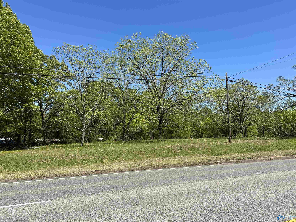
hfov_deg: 71.6
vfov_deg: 56.8
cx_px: 148
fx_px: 205
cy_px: 111
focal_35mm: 24
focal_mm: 6.86
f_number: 1.78
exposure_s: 1/3861
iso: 80
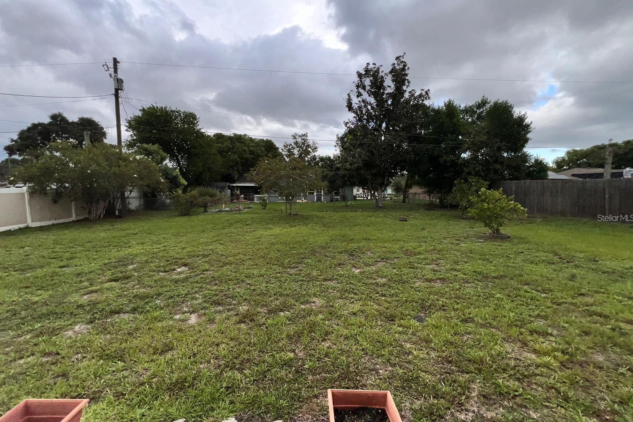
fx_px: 246
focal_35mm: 14
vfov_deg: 81.2
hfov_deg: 104.2
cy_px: 218
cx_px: 309
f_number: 1.8
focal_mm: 1.57
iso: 25
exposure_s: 1/576
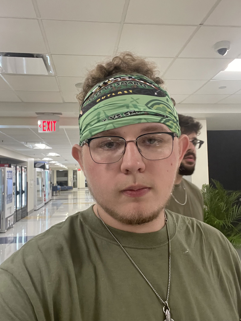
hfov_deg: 45.4
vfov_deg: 58.3
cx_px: 121
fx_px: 288
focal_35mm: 31
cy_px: 155
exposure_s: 1/60
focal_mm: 2.71
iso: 200
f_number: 2.2
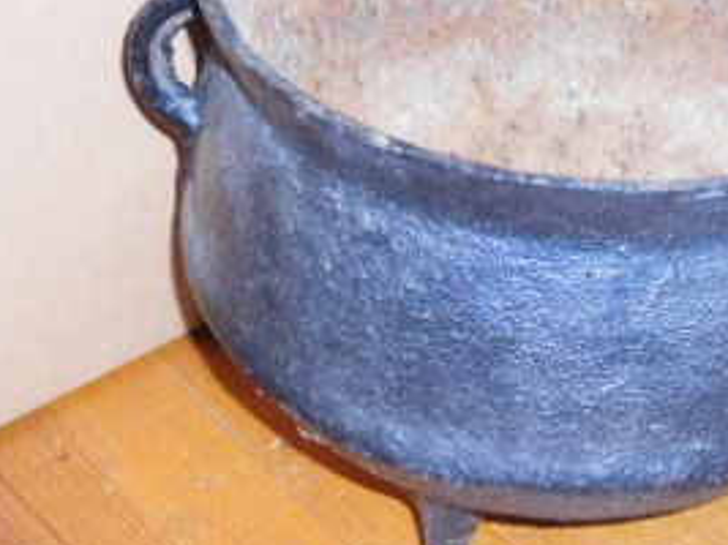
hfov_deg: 31.0
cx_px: 624
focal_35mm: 60
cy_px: 322
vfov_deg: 24.4
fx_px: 1261
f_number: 3.4
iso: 250
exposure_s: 1/30
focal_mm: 4.5
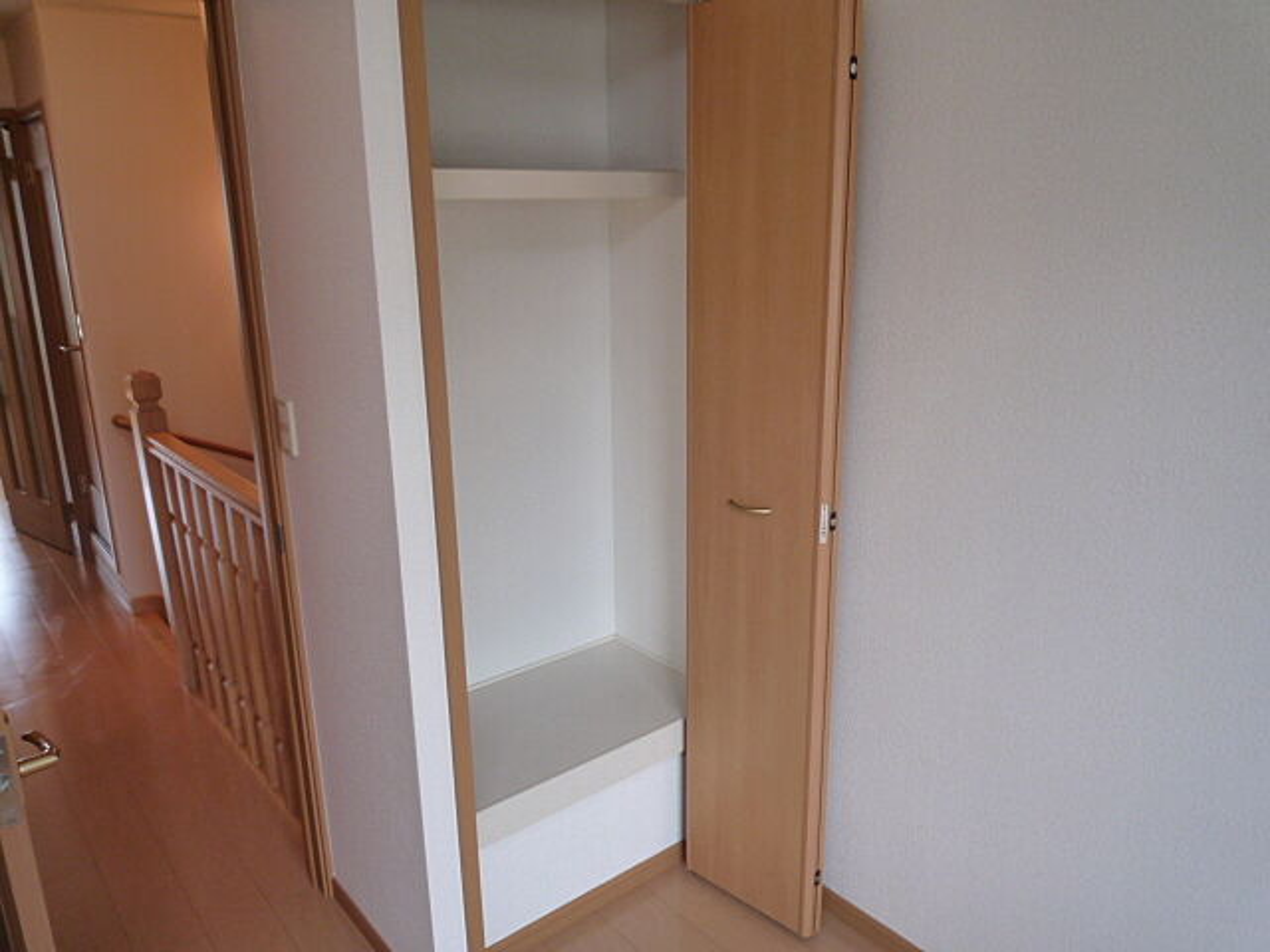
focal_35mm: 25
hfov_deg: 69.4
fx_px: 917
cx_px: 635
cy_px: 476
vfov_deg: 54.9
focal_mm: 4.4
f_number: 2.8
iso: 160
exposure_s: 1/50
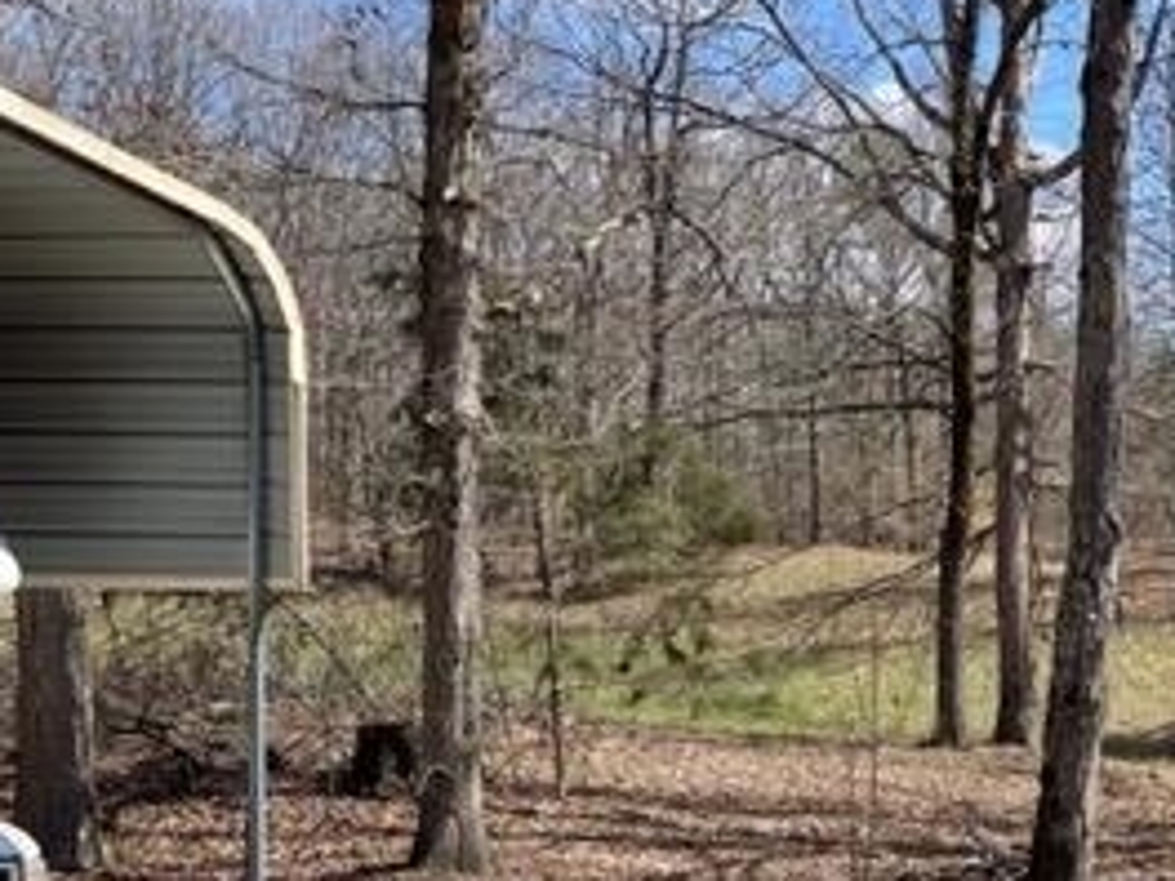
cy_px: 685
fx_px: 2138
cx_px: 1389
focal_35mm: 63
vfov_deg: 23.0
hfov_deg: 27.3
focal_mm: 5.1
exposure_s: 1/1976
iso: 32
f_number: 1.6
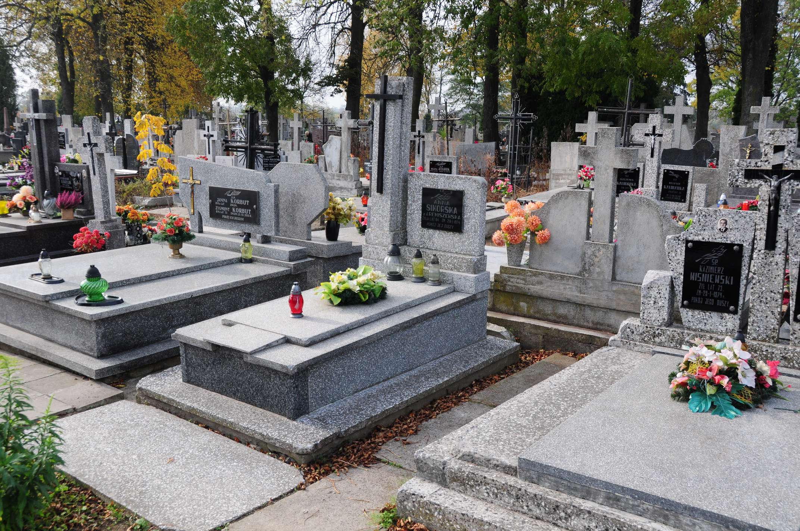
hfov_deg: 57.3
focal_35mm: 33
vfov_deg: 39.9
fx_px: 732
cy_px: 266
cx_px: 400
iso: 500
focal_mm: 22
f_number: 7.1
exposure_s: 1/800
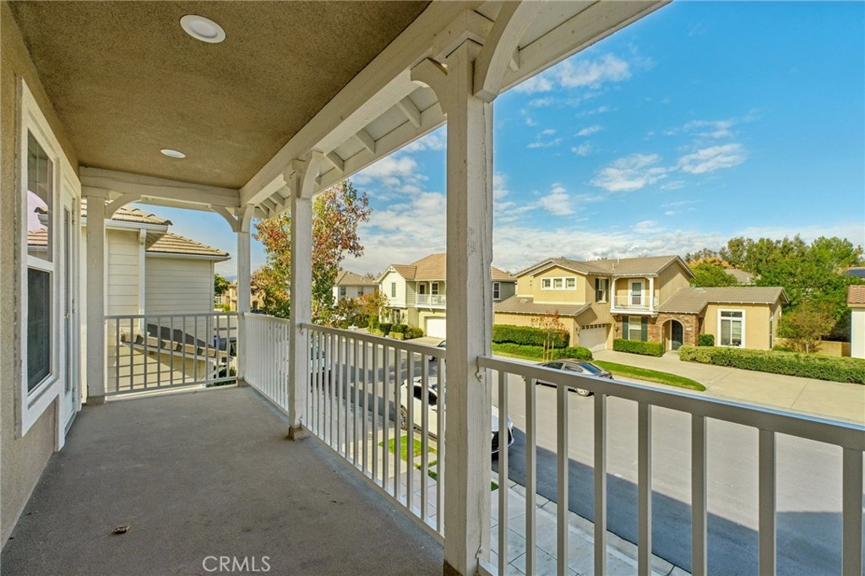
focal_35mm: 15
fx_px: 360
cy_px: 288
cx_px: 432
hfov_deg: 100.4
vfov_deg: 77.3
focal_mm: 10
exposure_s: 1/240
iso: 400
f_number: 8
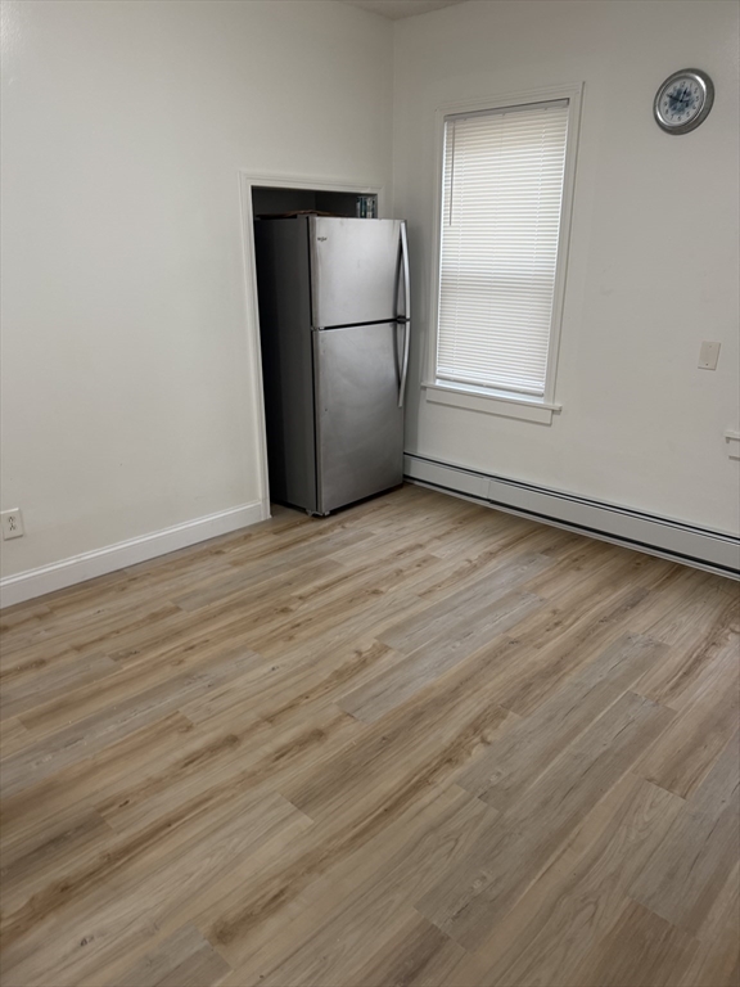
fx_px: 684
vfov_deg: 71.6
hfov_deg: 56.8
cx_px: 370
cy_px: 494
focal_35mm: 24
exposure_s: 1/60
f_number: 1.78
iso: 125
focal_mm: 6.76
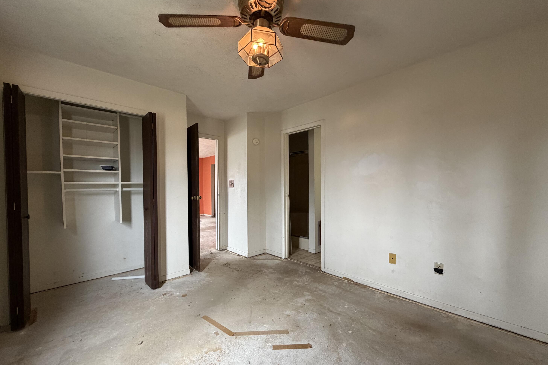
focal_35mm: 15
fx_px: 228
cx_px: 270
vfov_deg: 77.3
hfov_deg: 100.4
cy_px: 191
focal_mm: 2.22
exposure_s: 1/60
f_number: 2.2
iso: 400
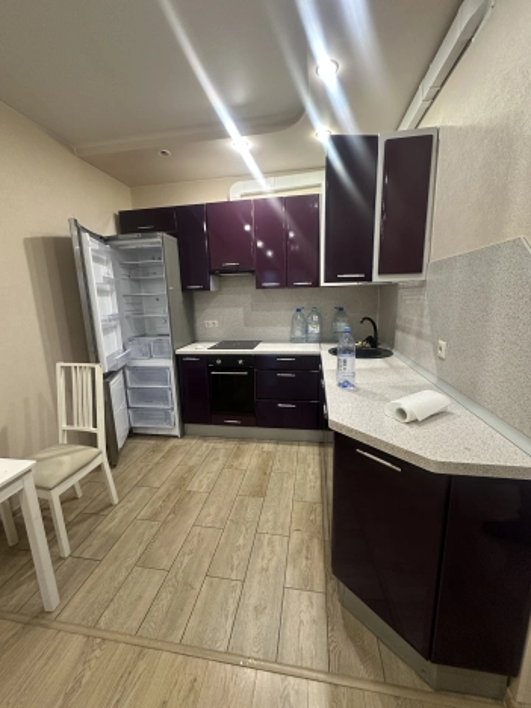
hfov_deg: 85.7
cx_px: 266
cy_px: 354
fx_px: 286
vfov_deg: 102.1
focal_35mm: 14
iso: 320
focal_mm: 2.22
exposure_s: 1/50
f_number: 2.2
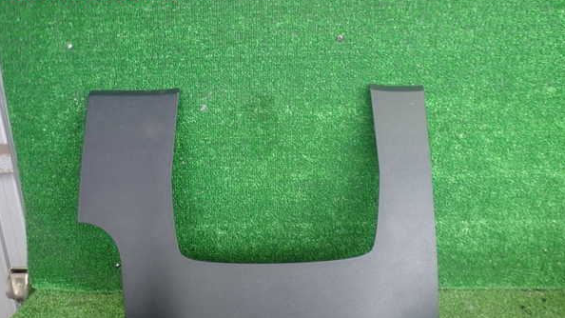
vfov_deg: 35.5
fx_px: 494
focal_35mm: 33
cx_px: 283
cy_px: 192
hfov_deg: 59.5
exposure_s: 1/60
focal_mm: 5.4
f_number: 2.3
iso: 200
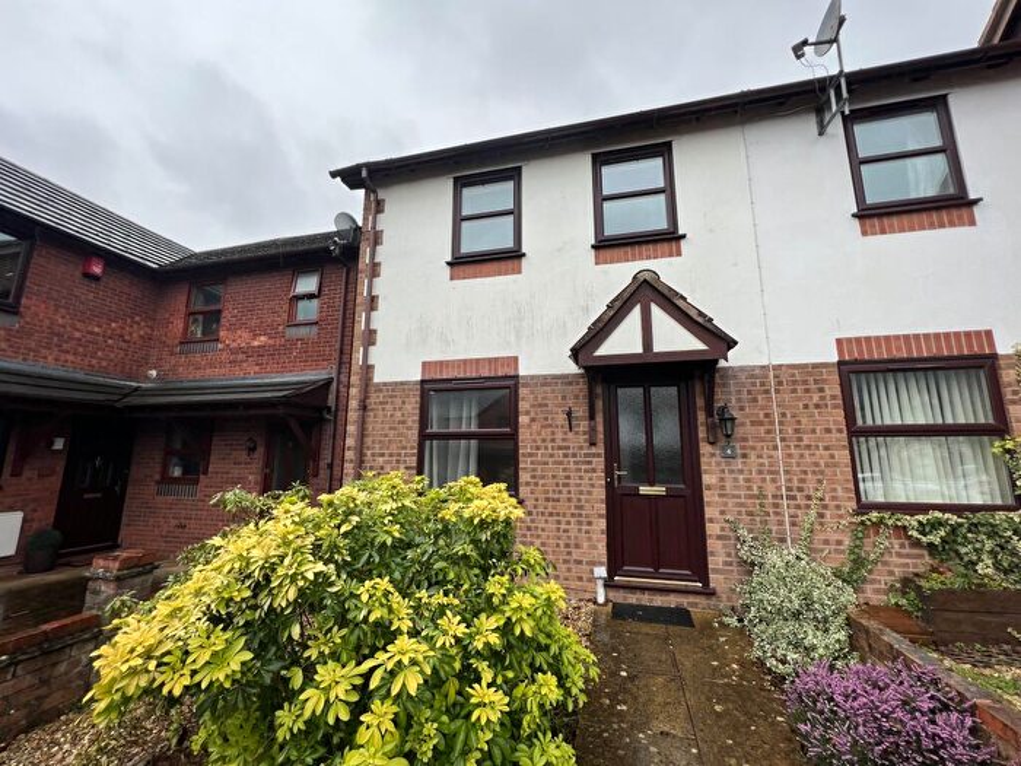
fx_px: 383
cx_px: 510
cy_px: 383
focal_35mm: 13
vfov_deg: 89.9
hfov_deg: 106.2
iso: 50
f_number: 1.8
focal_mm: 1.57
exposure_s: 1/122
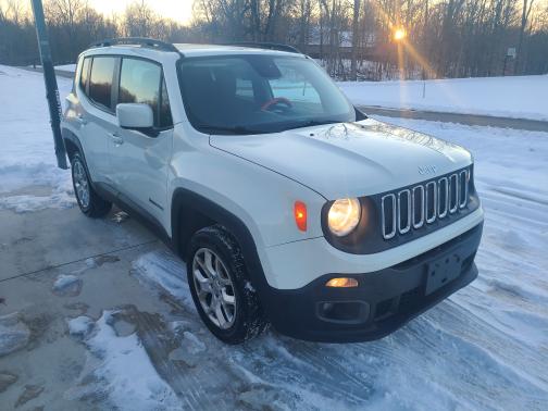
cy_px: 206
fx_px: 412
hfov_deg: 67.3
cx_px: 274
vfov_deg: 53.1
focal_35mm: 26
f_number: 1.8
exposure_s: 1/202
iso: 40
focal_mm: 5.4
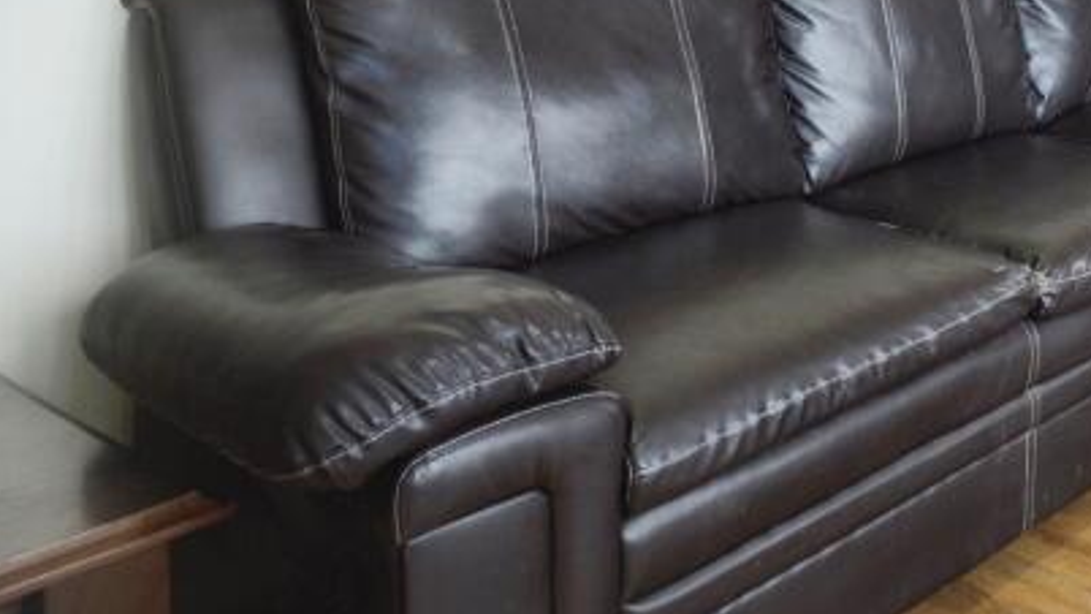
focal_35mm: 40
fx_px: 1157
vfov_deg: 26.0
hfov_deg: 36.3
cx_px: 1368
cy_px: -154
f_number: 9
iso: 100
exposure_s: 1/4
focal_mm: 10
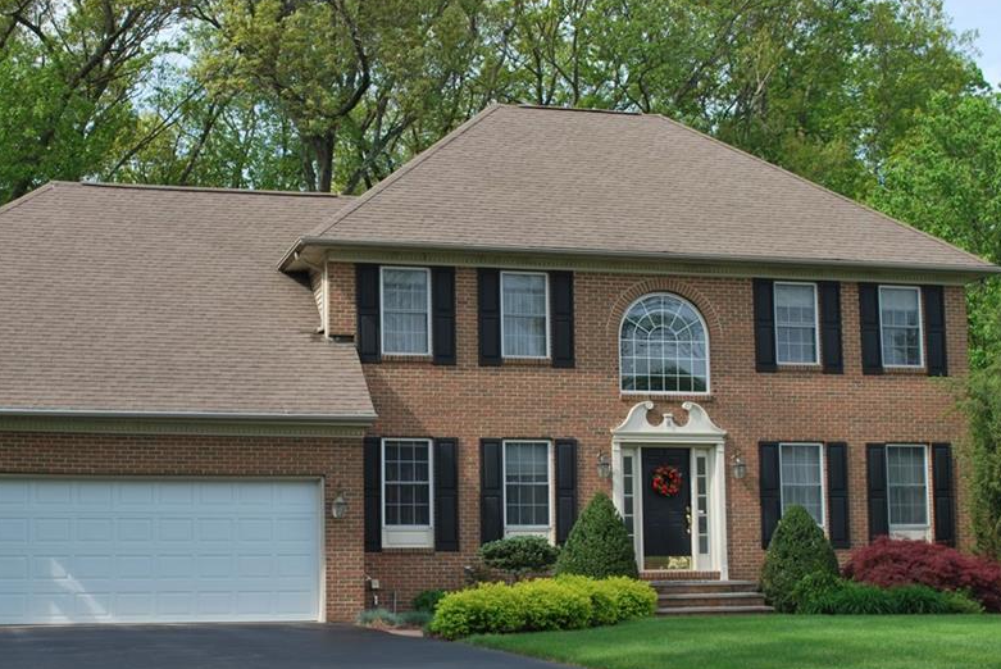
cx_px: 443
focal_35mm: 59
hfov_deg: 33.9
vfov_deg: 23.0
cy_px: 404
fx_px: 1642
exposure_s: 1/200
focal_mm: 30
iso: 100
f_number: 7.1
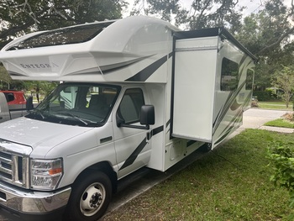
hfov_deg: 67.3
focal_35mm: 26
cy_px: 110
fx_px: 221
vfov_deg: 53.1
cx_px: 147
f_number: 1.5
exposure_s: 1/281
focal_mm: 5.7
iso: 40
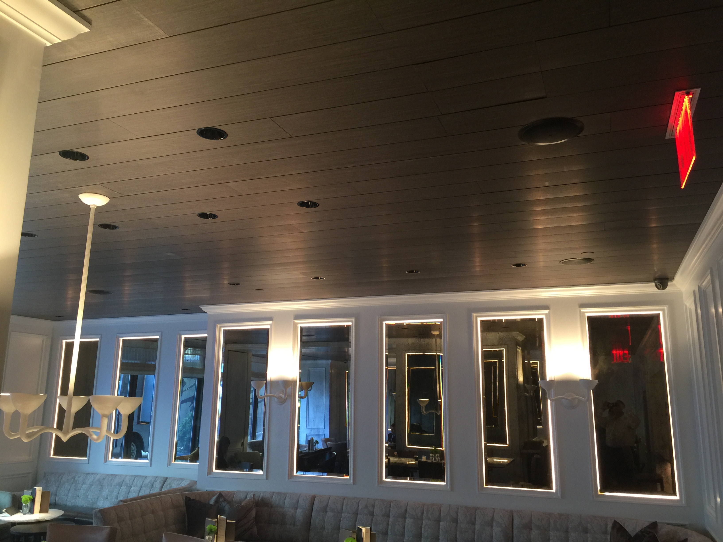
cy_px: 271
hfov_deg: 61.7
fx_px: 606
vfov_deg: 48.2
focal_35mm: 29
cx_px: 362
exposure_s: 1/15
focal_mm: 4.15
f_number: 2.2
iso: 50
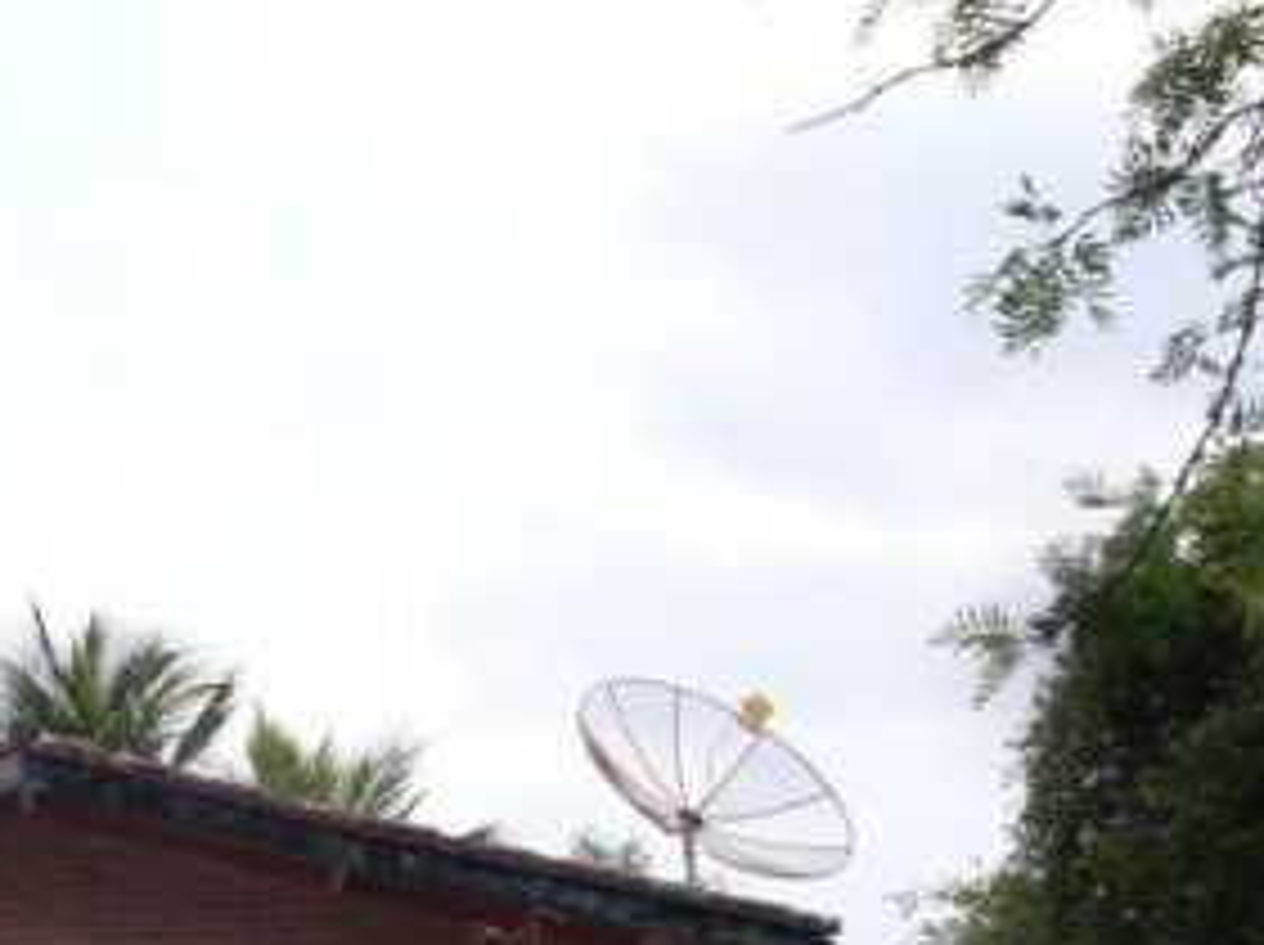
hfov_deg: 18.6
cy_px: 1215
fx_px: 3793
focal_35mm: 104
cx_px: 90
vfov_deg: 13.7
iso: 80
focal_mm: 6.3
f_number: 8.4
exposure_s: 1/180
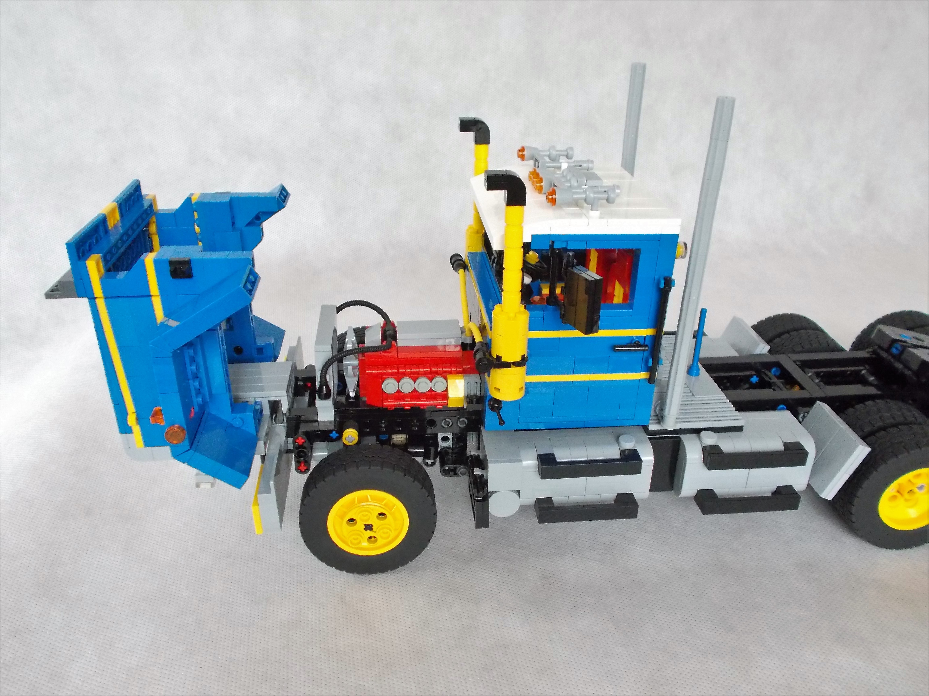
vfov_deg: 46.8
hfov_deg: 60.0
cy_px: 348
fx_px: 805
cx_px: 464
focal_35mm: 30
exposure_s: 1/50
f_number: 3.4
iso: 800
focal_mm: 5.3
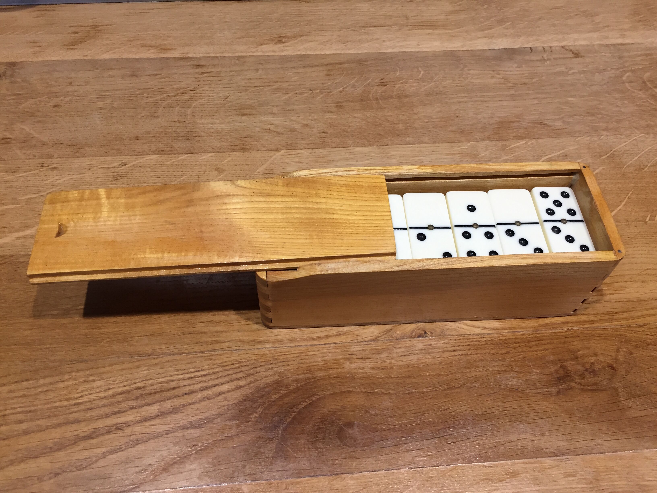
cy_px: 246
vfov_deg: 48.2
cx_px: 328
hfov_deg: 61.7
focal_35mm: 29
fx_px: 550
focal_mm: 4.15
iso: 80
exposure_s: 1/33
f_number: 2.2
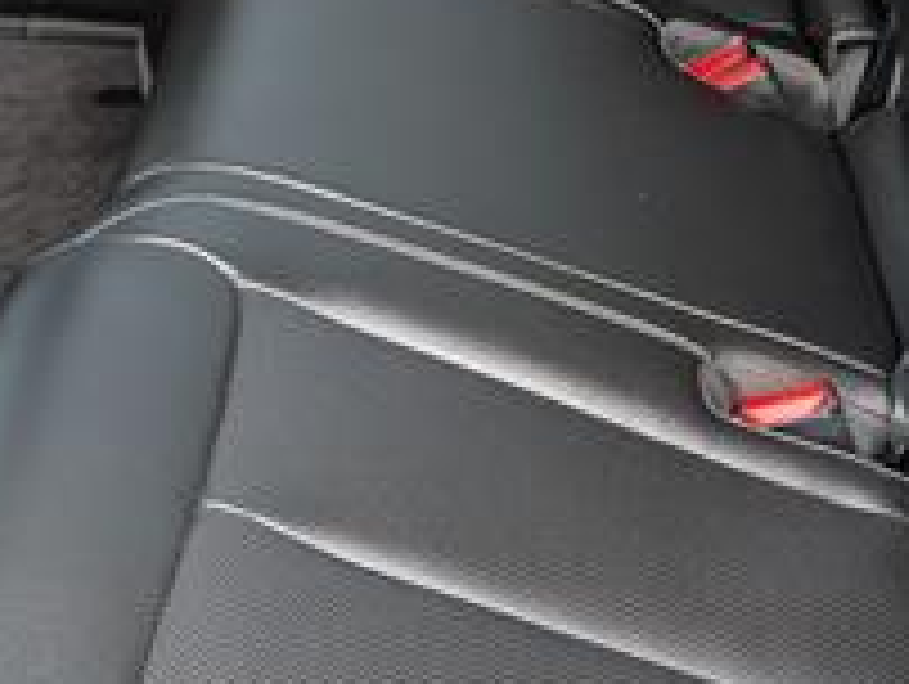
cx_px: 387
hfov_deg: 25.6
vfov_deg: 19.4
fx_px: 1998
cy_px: 230
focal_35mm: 76
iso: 1056
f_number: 1.68
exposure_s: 1/400
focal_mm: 6.9
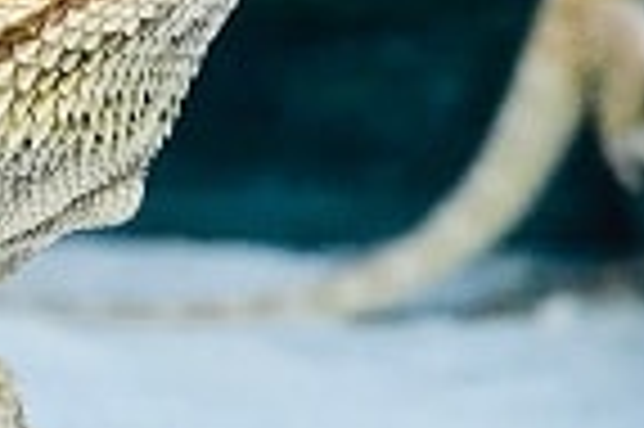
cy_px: 360
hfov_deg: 16.7
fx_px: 2180
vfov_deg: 11.2
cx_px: 482
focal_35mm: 122
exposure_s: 1/30
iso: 32
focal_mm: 3.99
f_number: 1.8
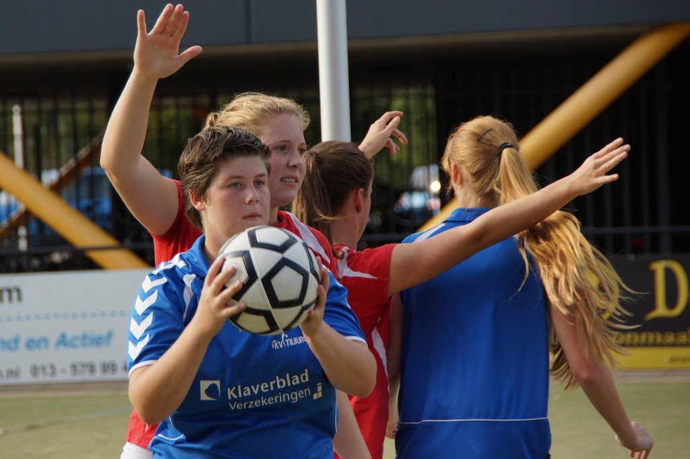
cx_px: 345
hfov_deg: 9.2
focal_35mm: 225
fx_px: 4311
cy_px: 230
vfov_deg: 6.1
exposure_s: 1/640
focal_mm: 150
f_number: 6.3
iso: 320
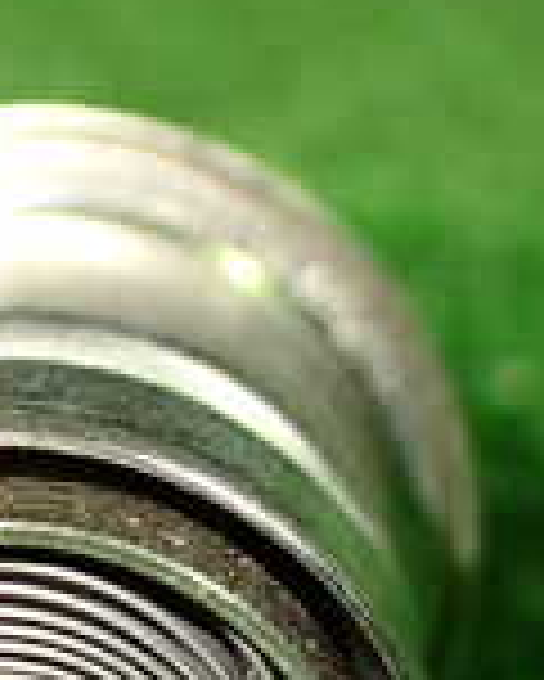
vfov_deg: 15.3
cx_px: 139
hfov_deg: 12.4
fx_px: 2493
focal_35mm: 124
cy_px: 662
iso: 500
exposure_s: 1/125
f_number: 2.4
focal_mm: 5.79
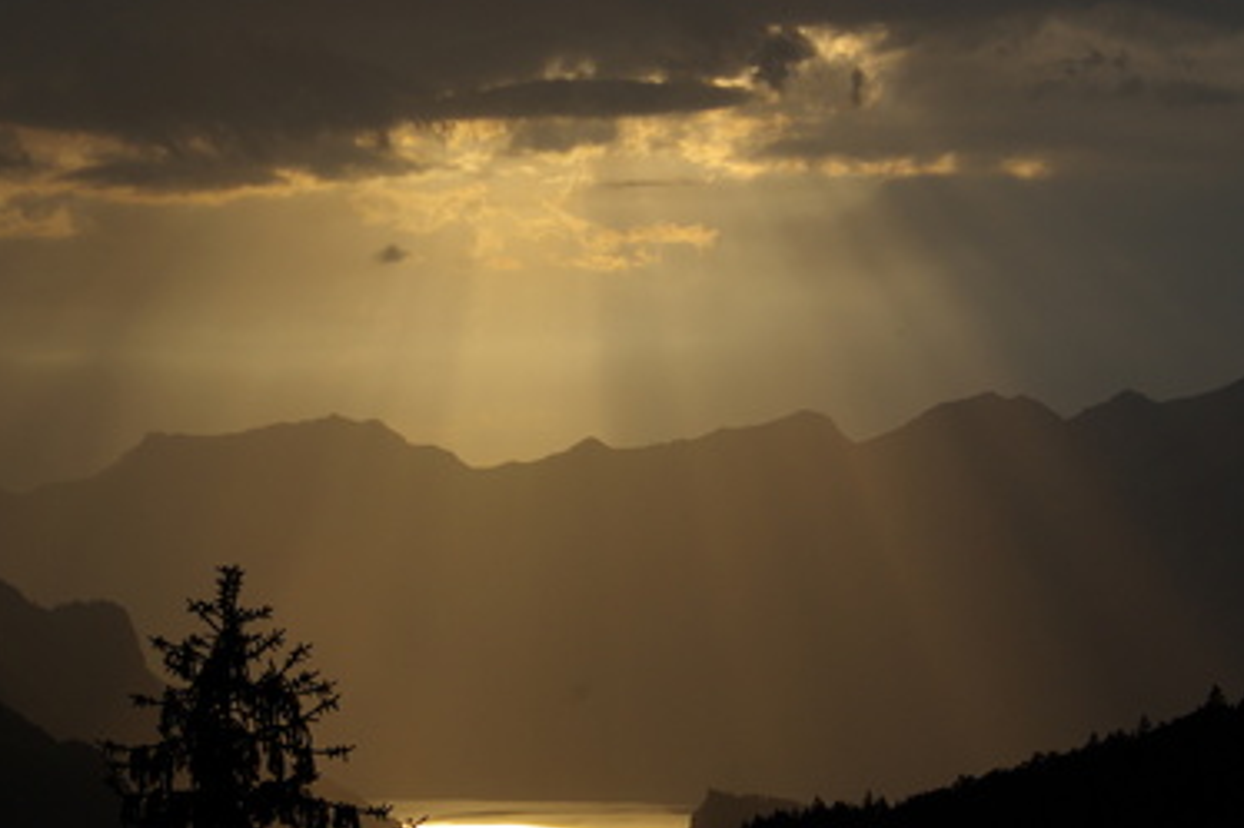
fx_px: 4455
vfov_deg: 10.6
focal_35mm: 129
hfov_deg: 15.9
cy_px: 459
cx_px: 532
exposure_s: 1/250
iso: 100
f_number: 6.7
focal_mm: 70
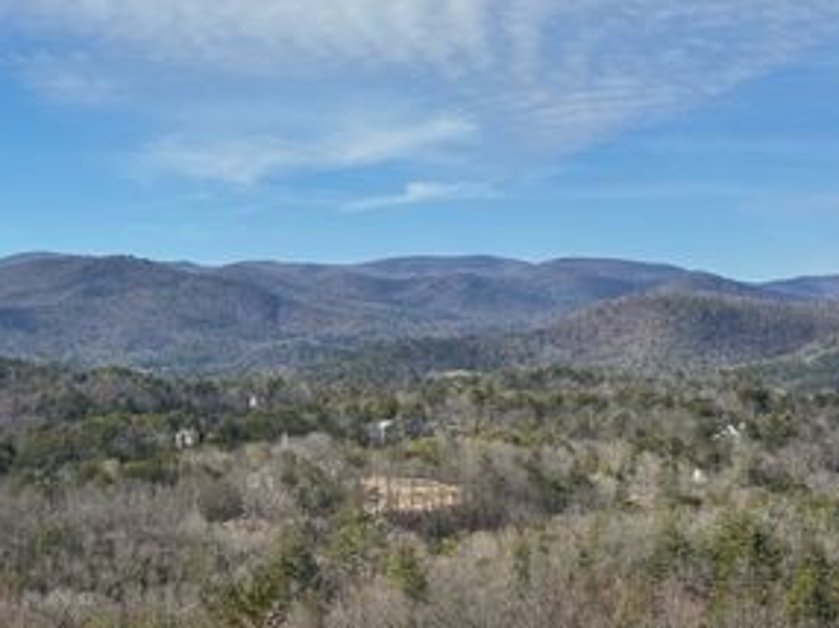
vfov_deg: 17.5
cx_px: 252
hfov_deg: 23.2
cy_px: 354
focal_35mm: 84
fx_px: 2034
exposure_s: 1/6410
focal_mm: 6.76
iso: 64
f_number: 1.78
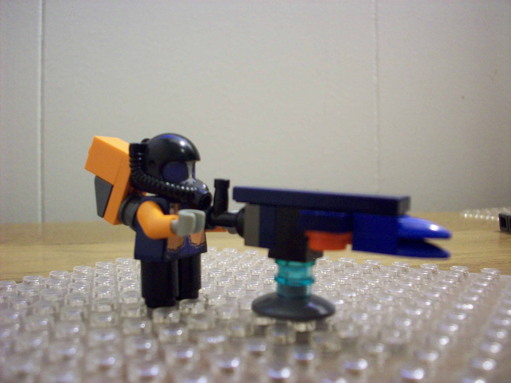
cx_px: 256
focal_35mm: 37
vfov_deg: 38.7
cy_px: 192
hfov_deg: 50.1
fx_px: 546
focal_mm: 6.2
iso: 200
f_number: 2.8
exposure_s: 1/8
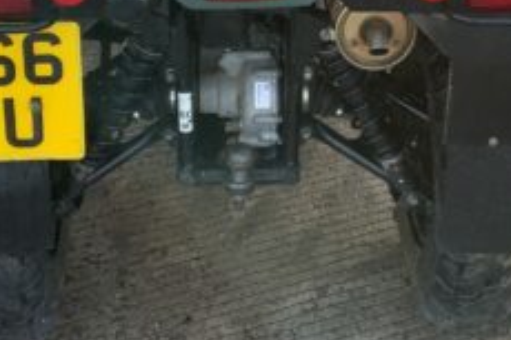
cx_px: 293
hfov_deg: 24.2
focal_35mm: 84
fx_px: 1191
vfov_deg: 15.9
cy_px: -16
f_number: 1.8
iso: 32
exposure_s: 1/122
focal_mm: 3
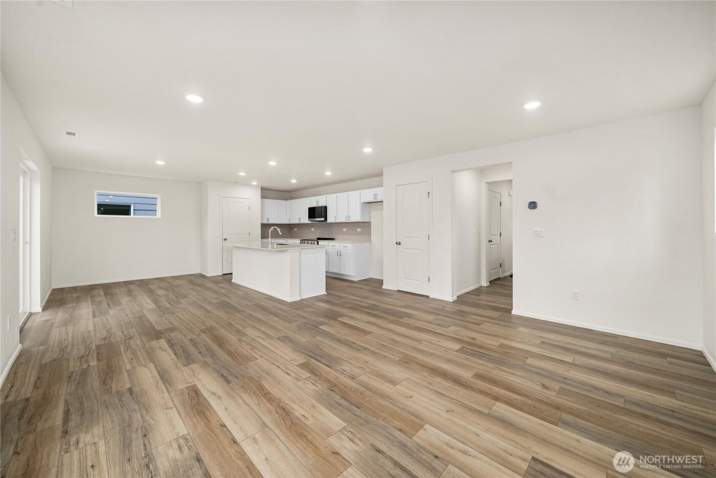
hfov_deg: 108.3
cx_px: 358
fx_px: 259
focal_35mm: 13
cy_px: 239
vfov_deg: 85.5
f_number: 7.1
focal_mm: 13
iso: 100
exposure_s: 1/60
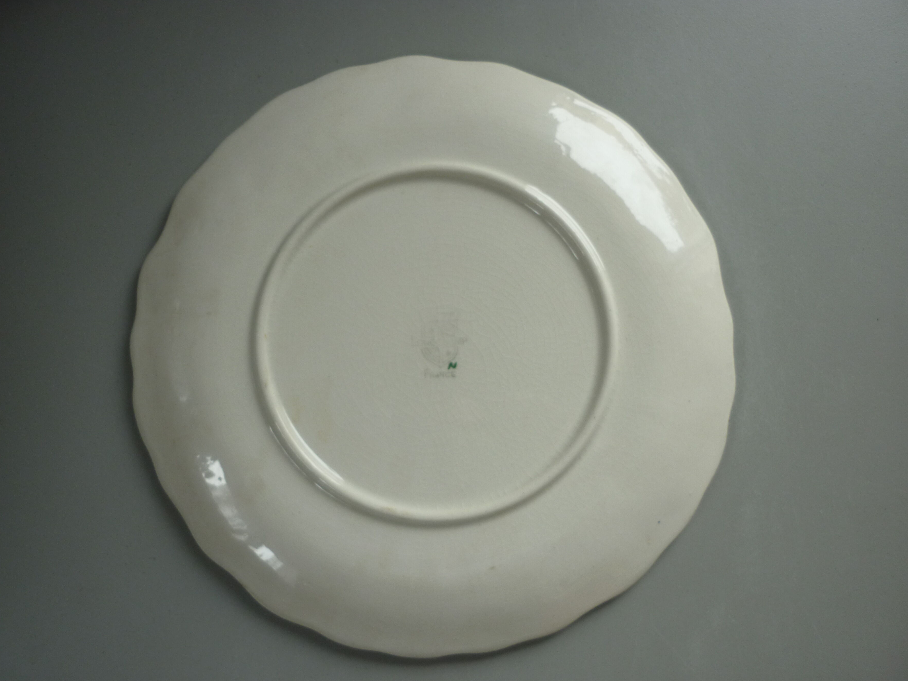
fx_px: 892
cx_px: 448
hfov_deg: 54.0
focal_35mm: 34
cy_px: 346
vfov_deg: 41.8
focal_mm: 5.5
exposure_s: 1/60
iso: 80
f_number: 2.8
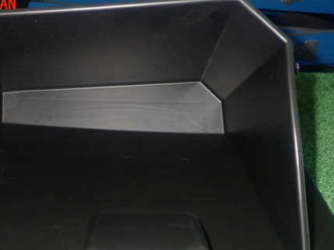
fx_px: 434
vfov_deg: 31.9
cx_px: 109
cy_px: 170
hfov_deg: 41.5
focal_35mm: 45
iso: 800
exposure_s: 1/30
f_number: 7.1
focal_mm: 5.79
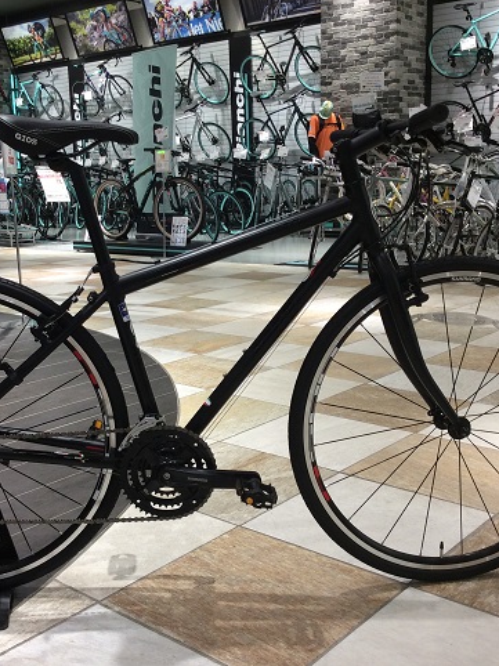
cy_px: 333
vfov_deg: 43.9
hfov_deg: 33.5
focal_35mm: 43
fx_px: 827
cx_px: 203
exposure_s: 1/24
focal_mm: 3.3
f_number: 2.4
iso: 40
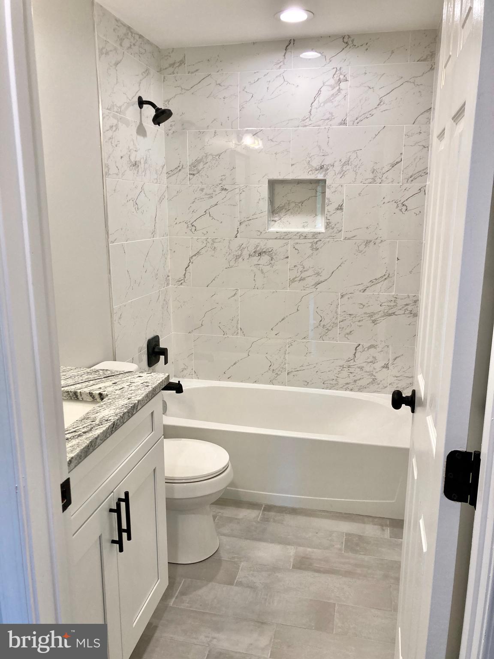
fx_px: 533
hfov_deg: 49.7
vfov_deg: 63.4
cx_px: 247
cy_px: 330
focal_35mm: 28
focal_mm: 3.99
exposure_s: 1/120
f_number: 1.8
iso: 80
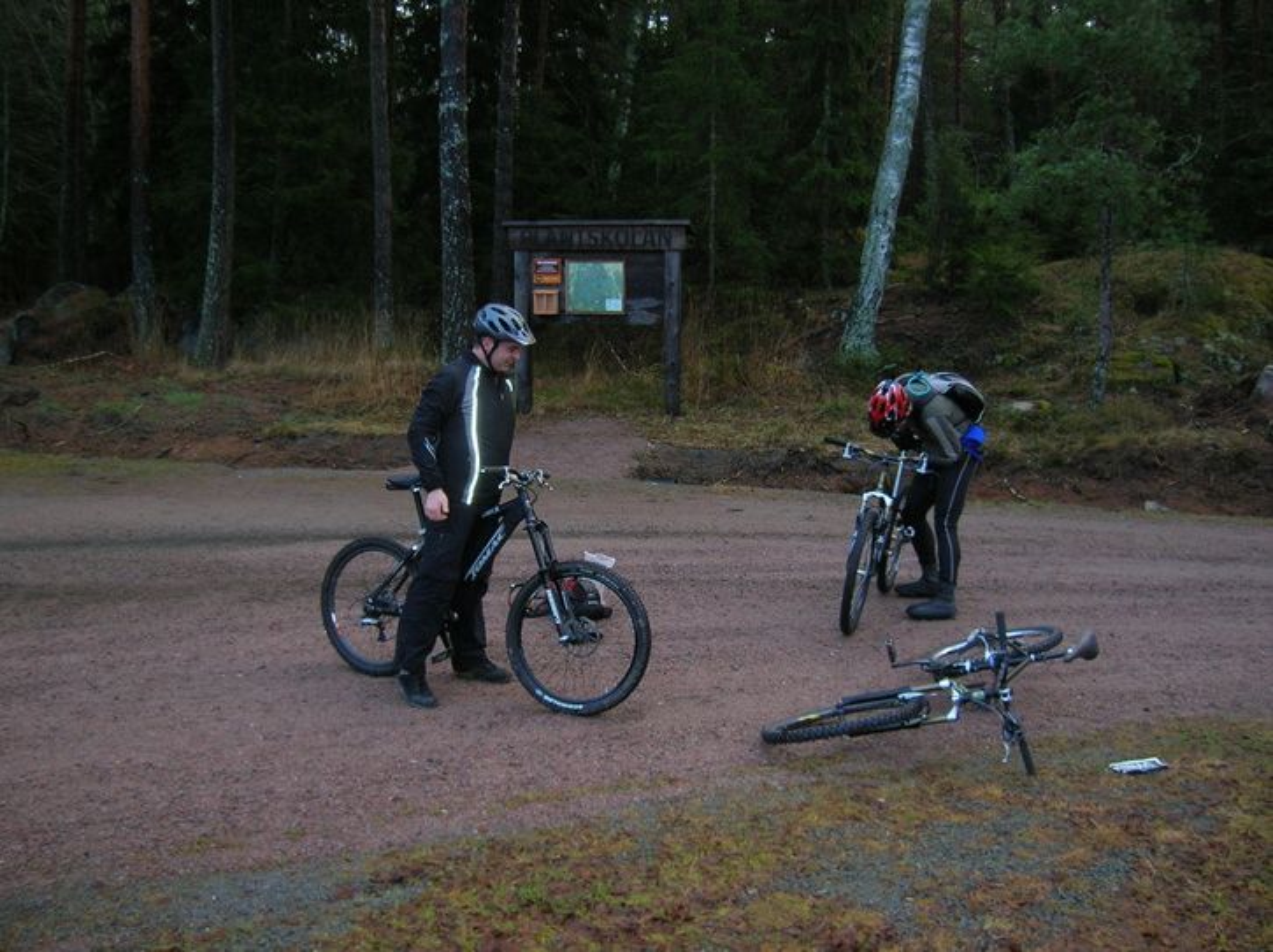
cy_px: 476
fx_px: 1249
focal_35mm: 34
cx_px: 636
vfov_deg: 41.7
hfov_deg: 54.0
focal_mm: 5.7
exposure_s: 1/60.1
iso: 76
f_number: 2.9
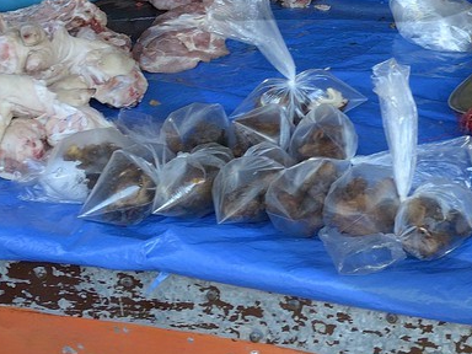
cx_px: 559
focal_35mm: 112
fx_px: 1527
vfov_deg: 12.6
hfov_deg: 16.8
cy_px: -179
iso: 400
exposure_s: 1/80
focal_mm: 18.5
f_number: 7.1
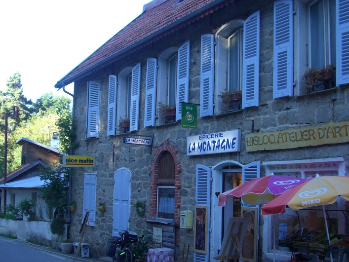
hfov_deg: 34.9
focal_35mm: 55
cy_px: 144
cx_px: 177
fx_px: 555
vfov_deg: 26.6
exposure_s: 1/160
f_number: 2.8
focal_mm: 7.9
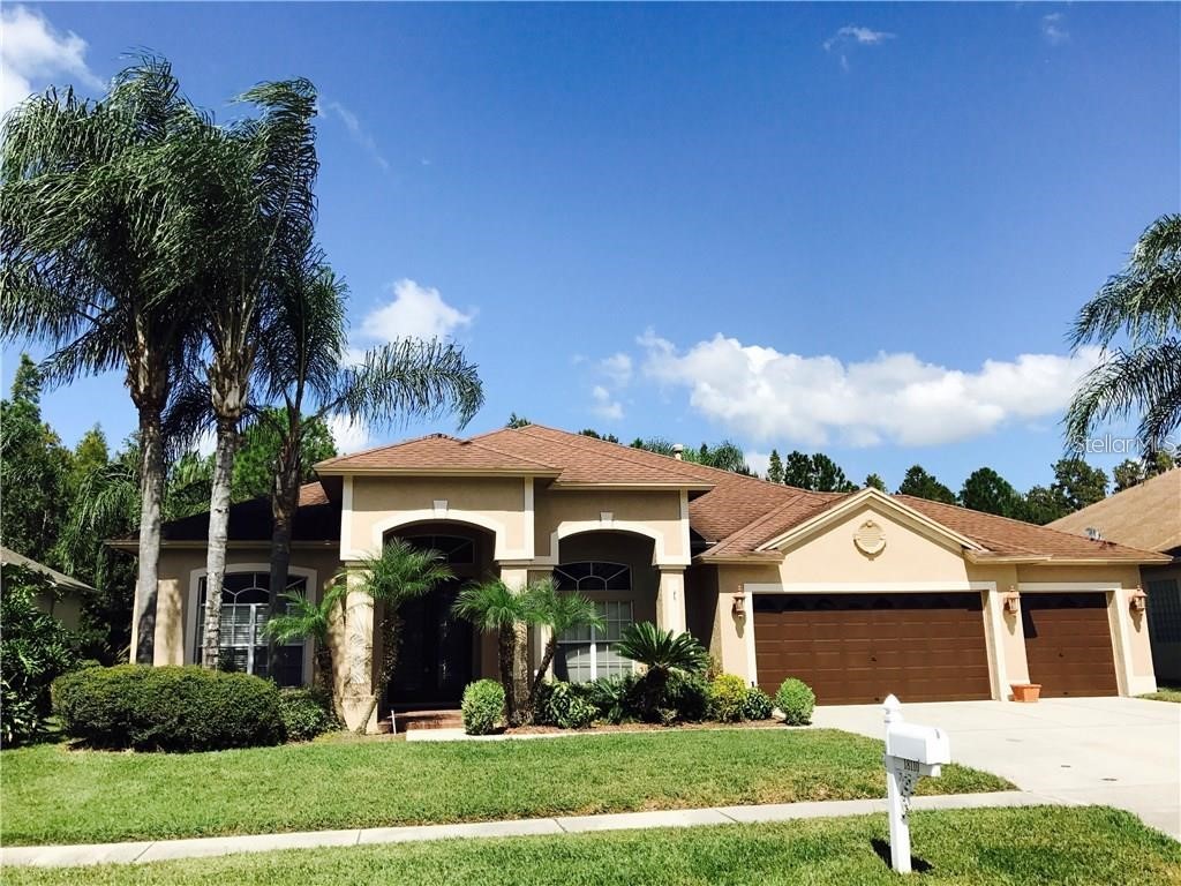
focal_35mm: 28
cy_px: 443
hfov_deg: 63.4
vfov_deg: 49.7
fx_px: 955
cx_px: 590
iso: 20
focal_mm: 3.99
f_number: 1.8
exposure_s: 1/3096
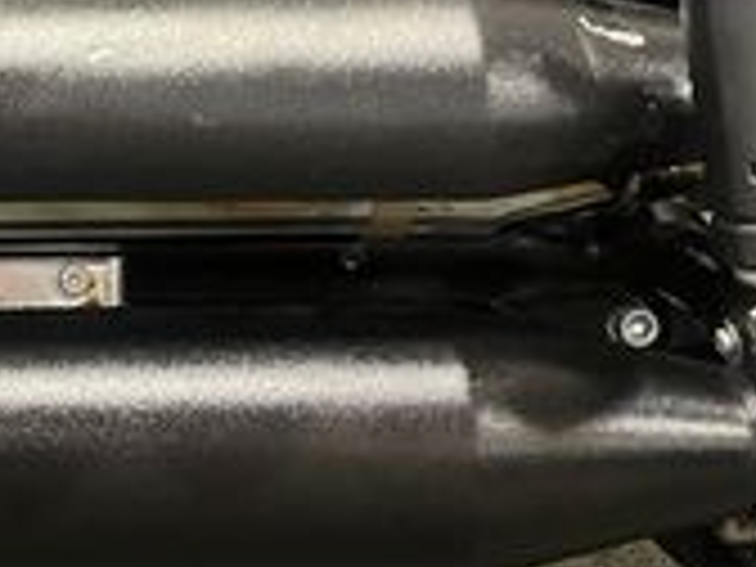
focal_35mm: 99
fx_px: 2162
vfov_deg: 14.5
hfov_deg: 18.7
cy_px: -108
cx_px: -158
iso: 400
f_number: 1.6
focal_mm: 5.1
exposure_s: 1/50
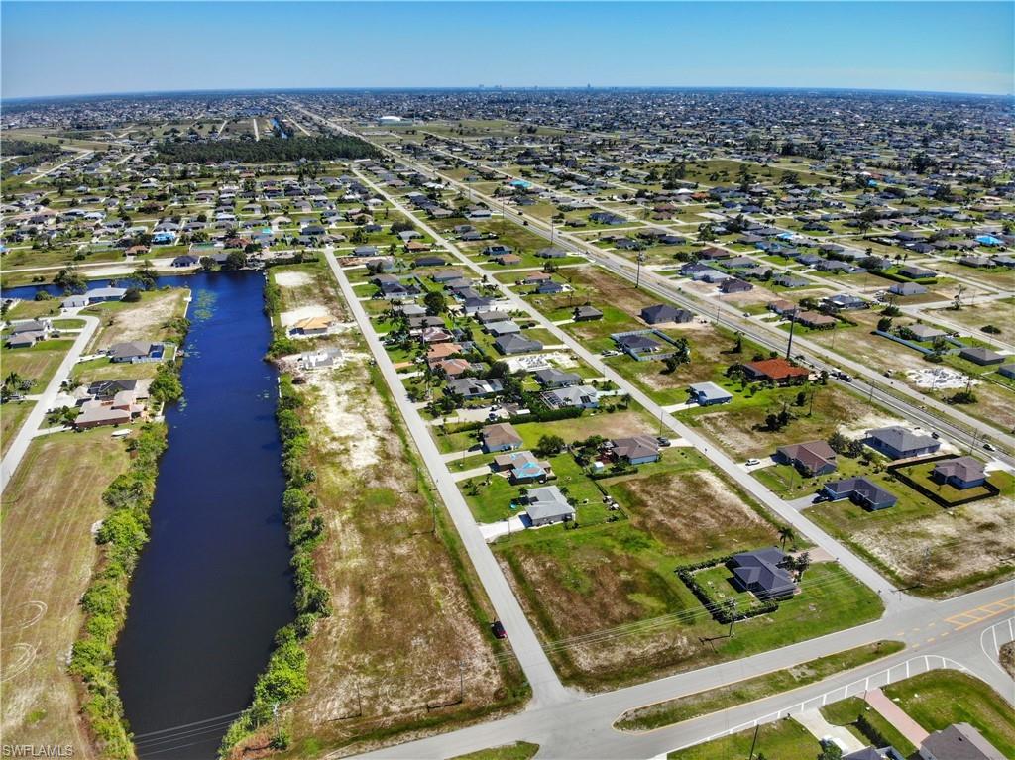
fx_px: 703
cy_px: 380
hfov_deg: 71.6
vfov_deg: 56.8
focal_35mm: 24
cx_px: 508
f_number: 2.8
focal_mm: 4.5
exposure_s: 1/183
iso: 113
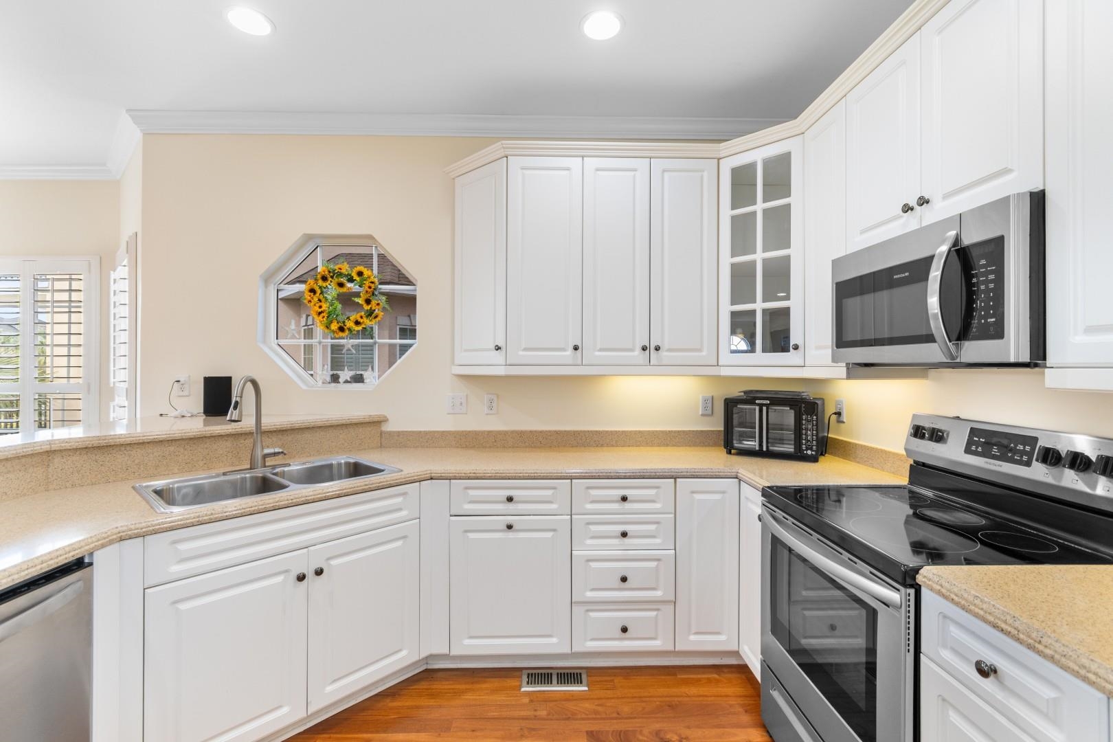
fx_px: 464
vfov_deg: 77.3
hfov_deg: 100.4
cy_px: 371
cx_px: 556
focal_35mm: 15
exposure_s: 1/6
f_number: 4.5
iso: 100
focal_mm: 10
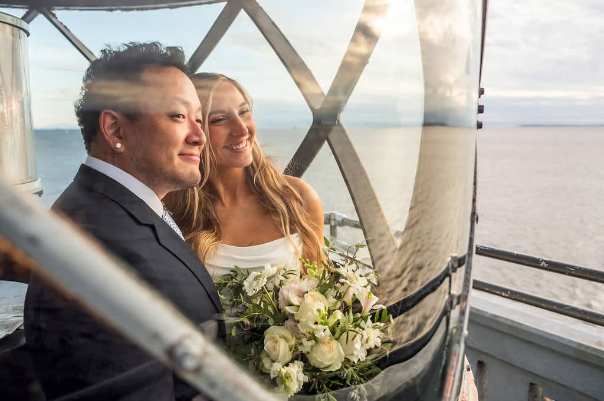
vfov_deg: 43.5
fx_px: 503
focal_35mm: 30
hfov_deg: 62.0
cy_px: 200
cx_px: 302
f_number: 4
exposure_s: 1/500
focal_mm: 30
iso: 200
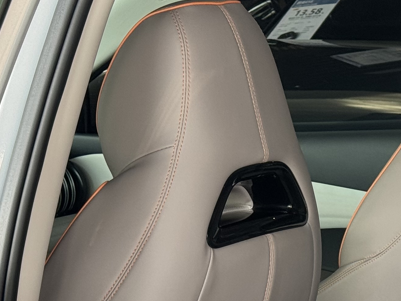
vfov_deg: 9.9
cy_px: 352
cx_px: 455
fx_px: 1714
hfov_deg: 13.1
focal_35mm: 148
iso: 100
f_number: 1.78
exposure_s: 1/115
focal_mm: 6.76
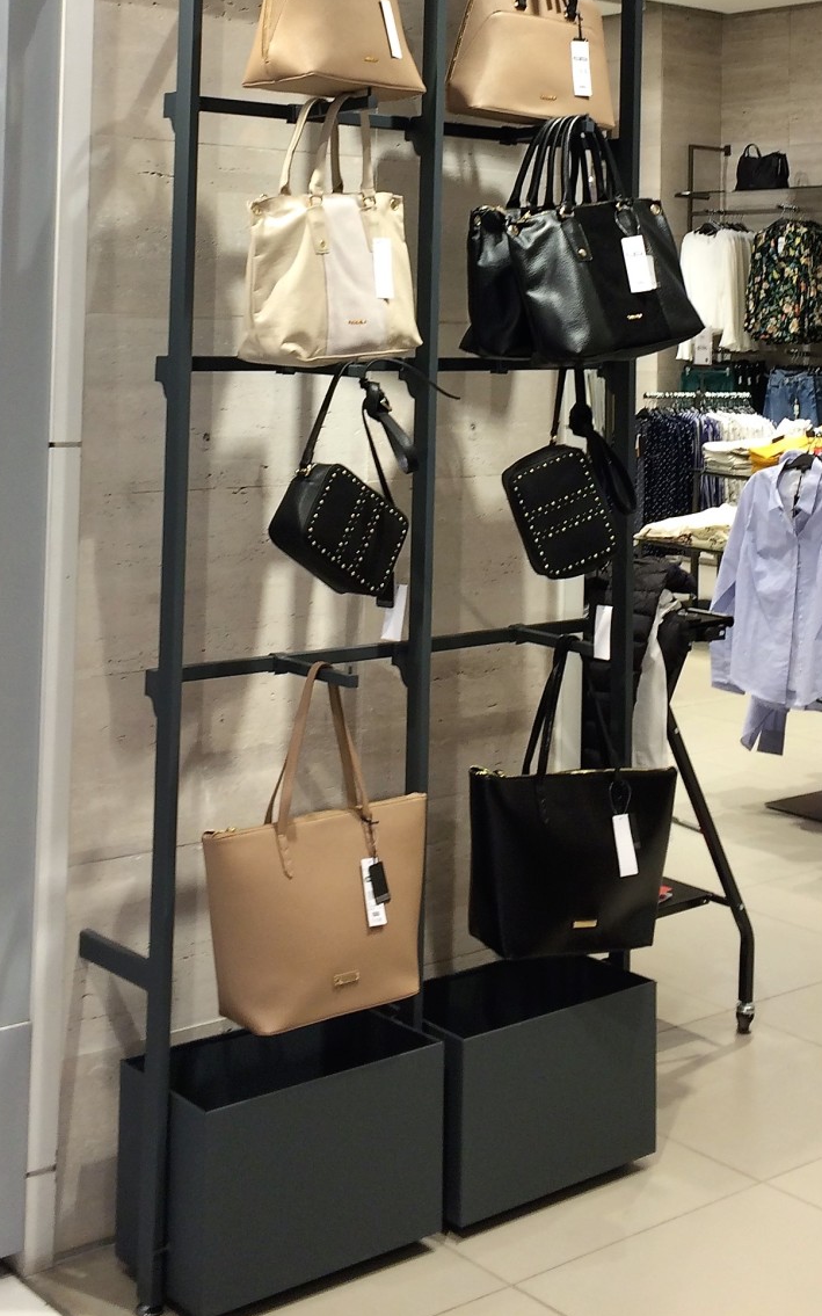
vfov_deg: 37.1
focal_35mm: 52
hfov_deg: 24.9
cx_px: 399
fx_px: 1865
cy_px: 216
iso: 50
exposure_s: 1/50
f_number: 2.2
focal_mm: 4.15
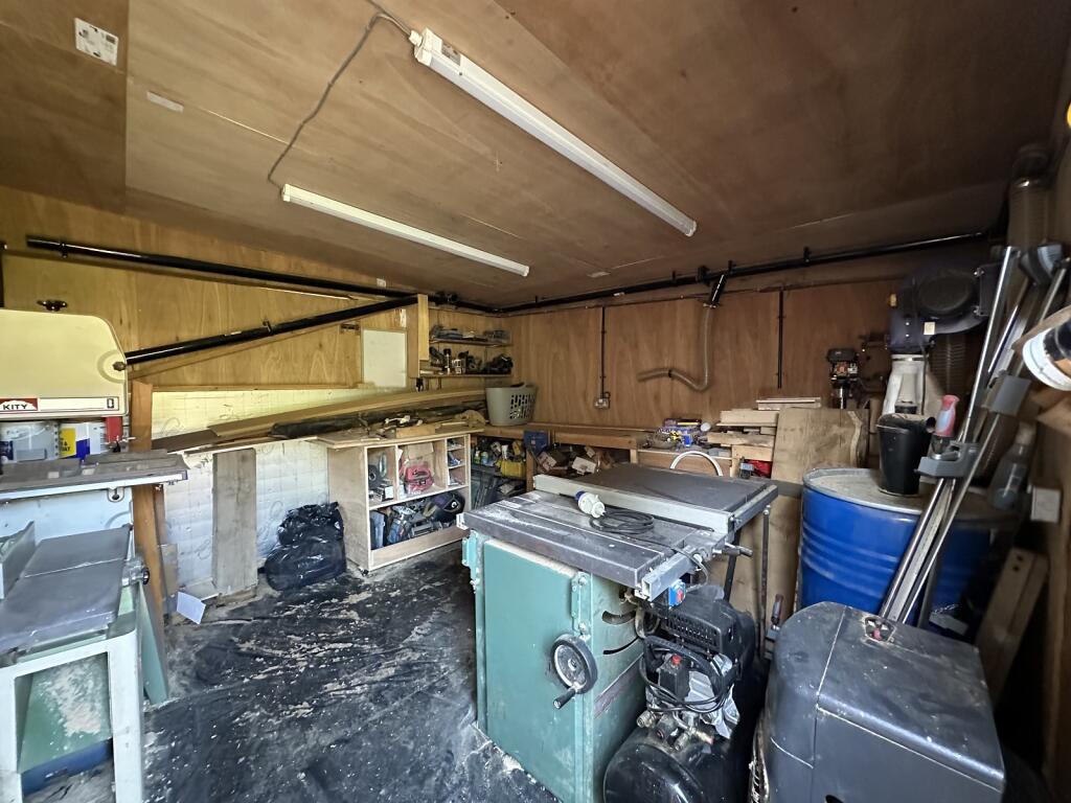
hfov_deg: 102.1
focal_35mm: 14
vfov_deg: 85.7
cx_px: 536
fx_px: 433
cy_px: 402
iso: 1250
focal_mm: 2.22
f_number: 2.2
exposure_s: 1/49
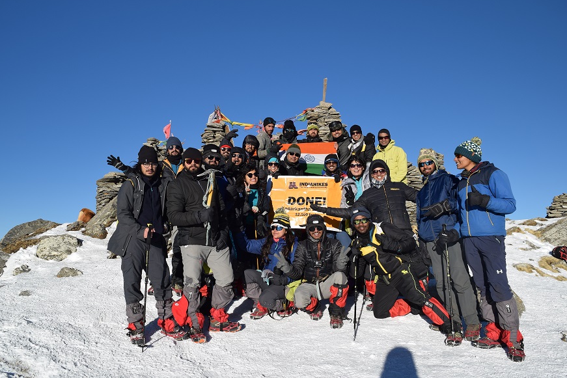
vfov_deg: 42.3
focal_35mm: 31
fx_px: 488
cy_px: 185
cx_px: 277
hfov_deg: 60.3
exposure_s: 1/160
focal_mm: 20
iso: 100
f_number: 8
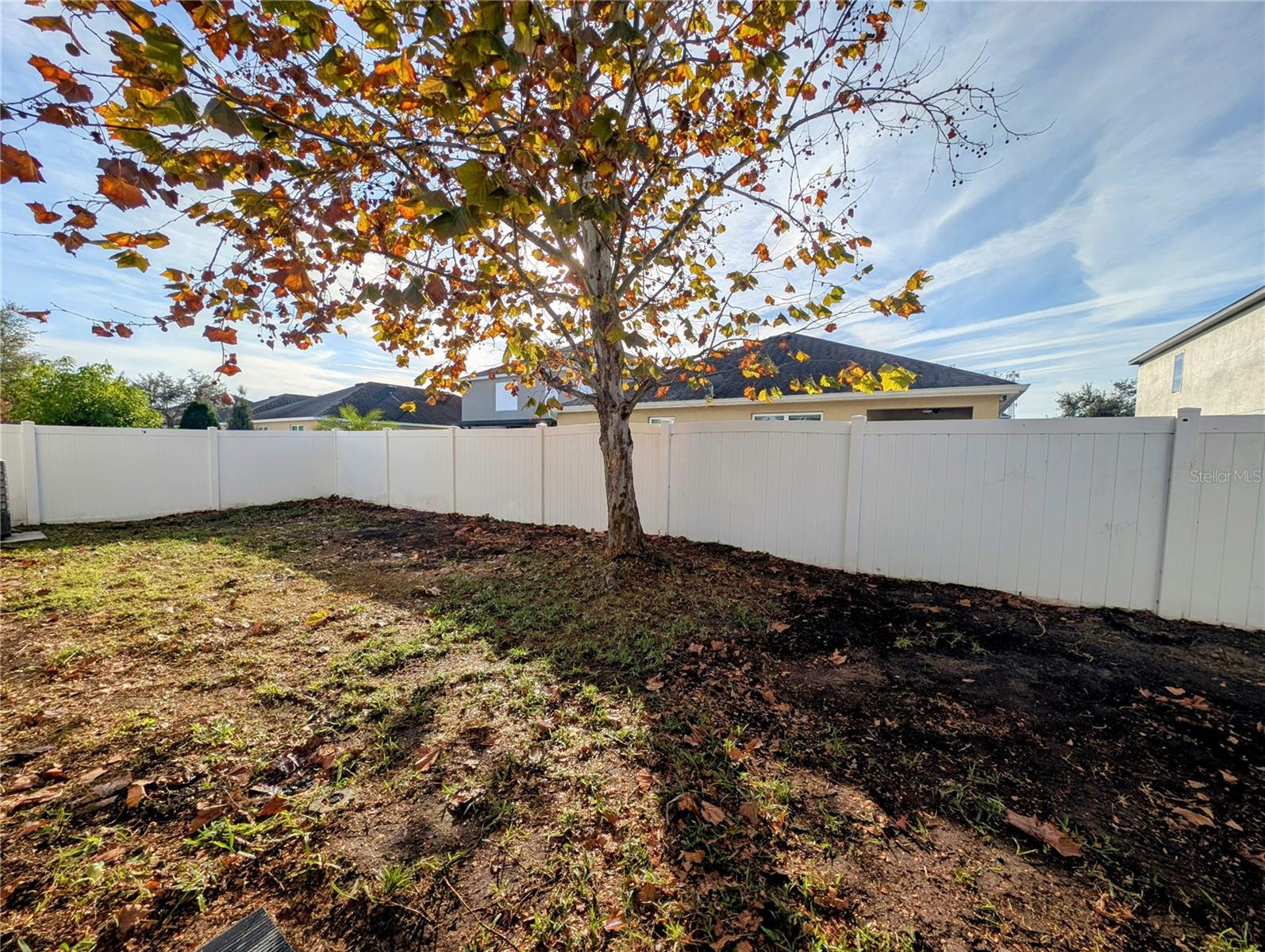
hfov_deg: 110.5
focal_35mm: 12
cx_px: 632
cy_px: 476
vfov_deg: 94.6
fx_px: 439
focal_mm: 2.23
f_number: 1.95
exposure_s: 1/3049
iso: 37
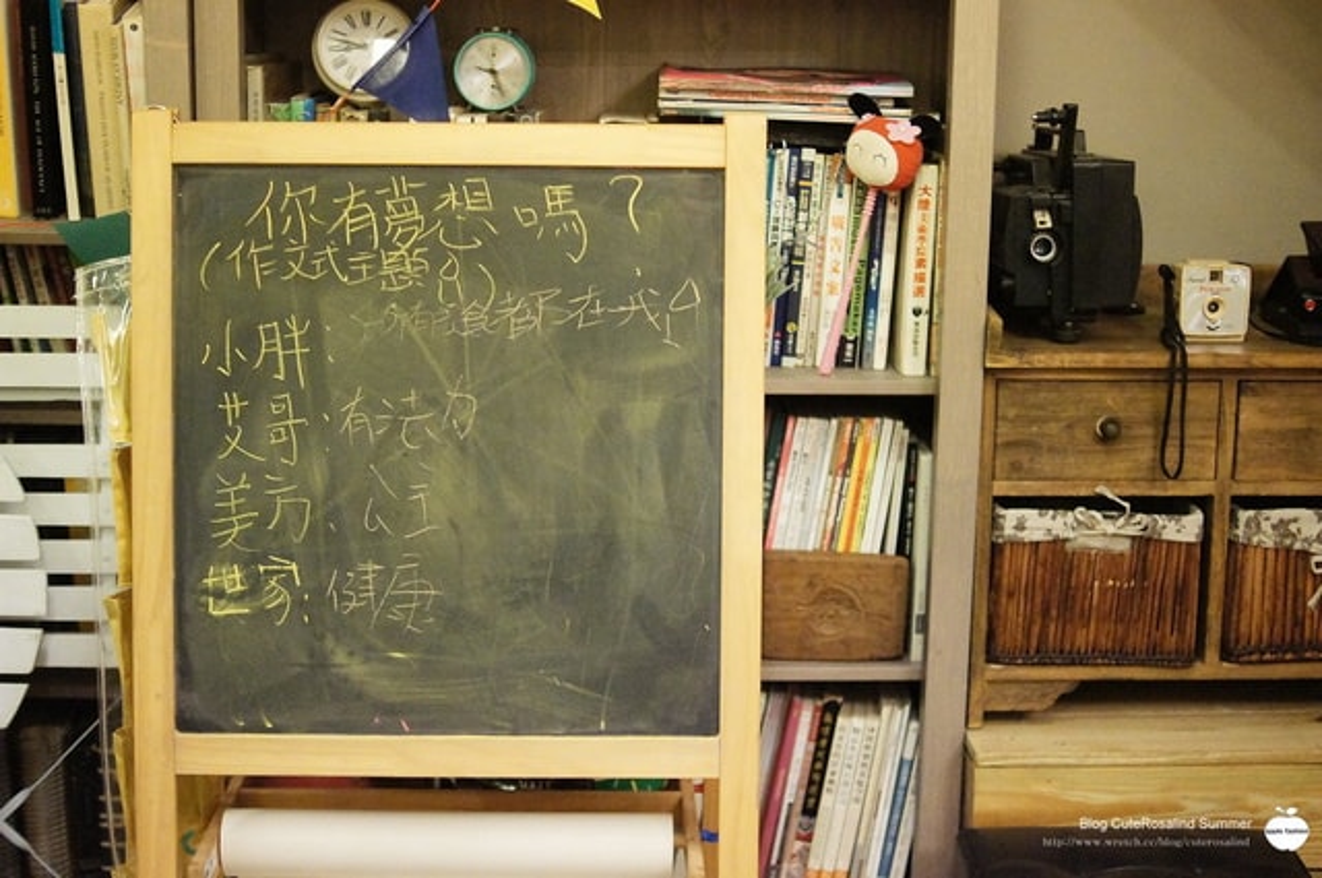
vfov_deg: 25.7
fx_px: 1925
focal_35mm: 52
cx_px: 661
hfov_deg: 37.9
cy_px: 439
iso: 6400
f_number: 1.8
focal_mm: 35
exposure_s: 1/320
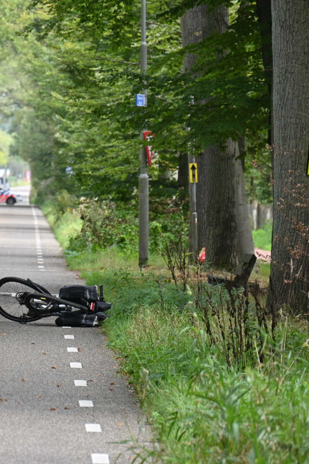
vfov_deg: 5.1
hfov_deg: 3.4
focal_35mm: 407
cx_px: -115
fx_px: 5238
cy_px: 197
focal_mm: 200
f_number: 6.3
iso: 500
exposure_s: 1/250
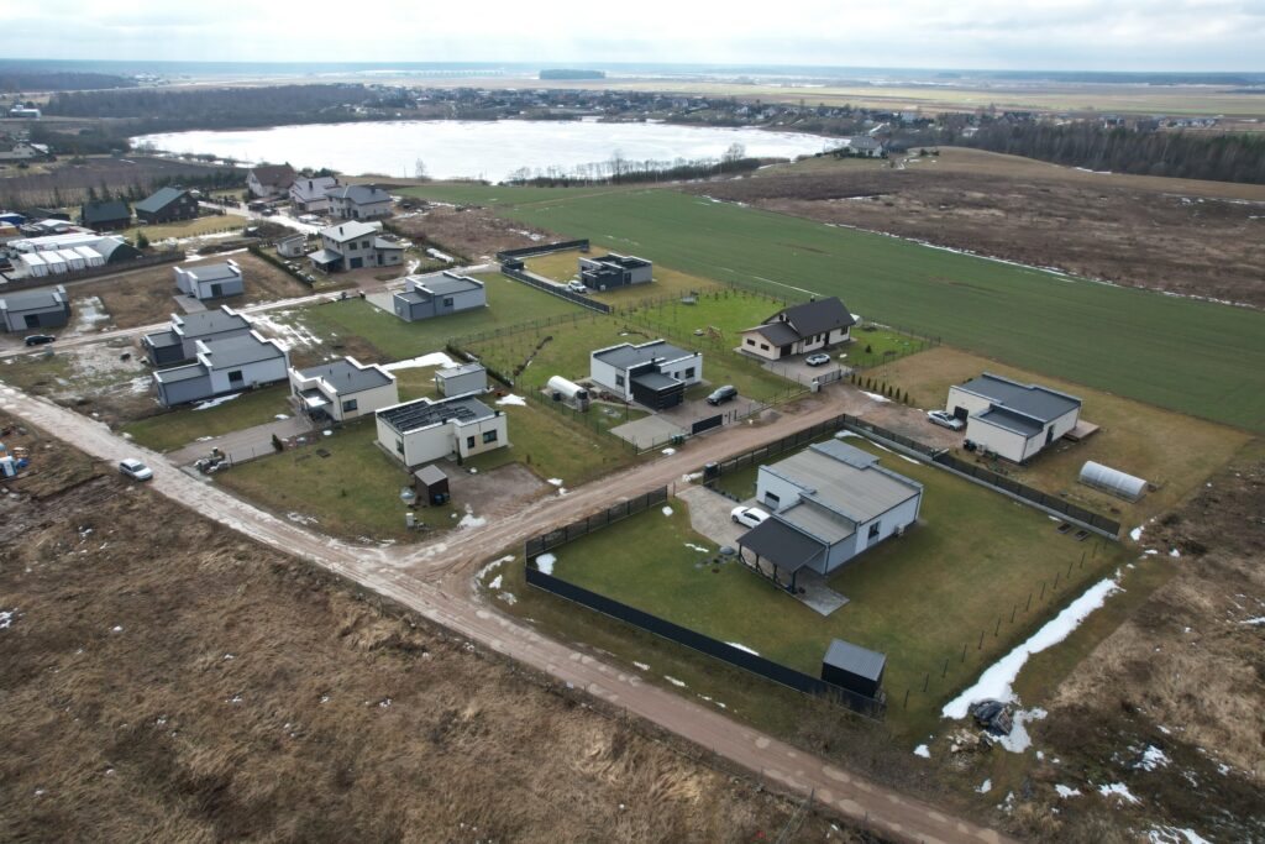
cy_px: 422
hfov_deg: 78.6
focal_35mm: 22
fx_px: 773
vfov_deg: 57.2
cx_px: 632
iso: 110
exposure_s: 1/1000
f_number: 2.8
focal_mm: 8.38
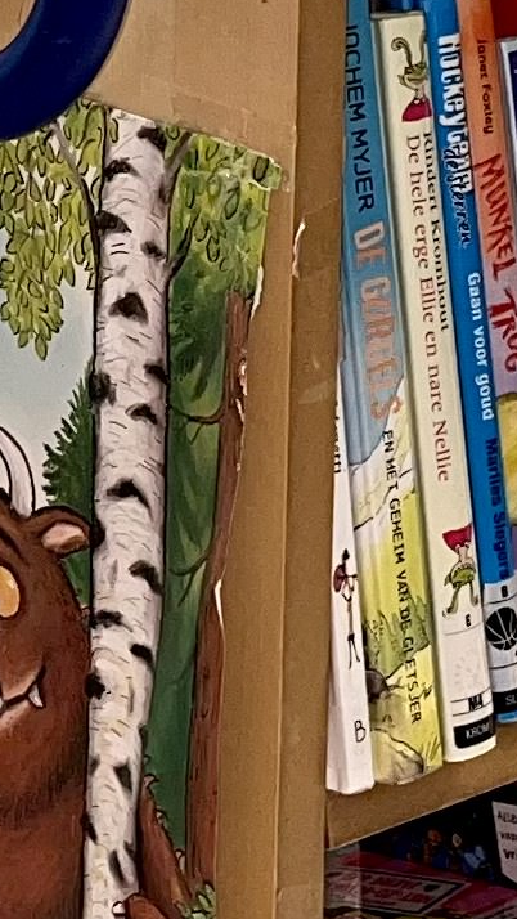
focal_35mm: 160
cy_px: -90
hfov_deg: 7.6
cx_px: 103
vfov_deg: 13.2
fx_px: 3897
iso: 40
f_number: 1.6
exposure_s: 1/36
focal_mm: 5.1
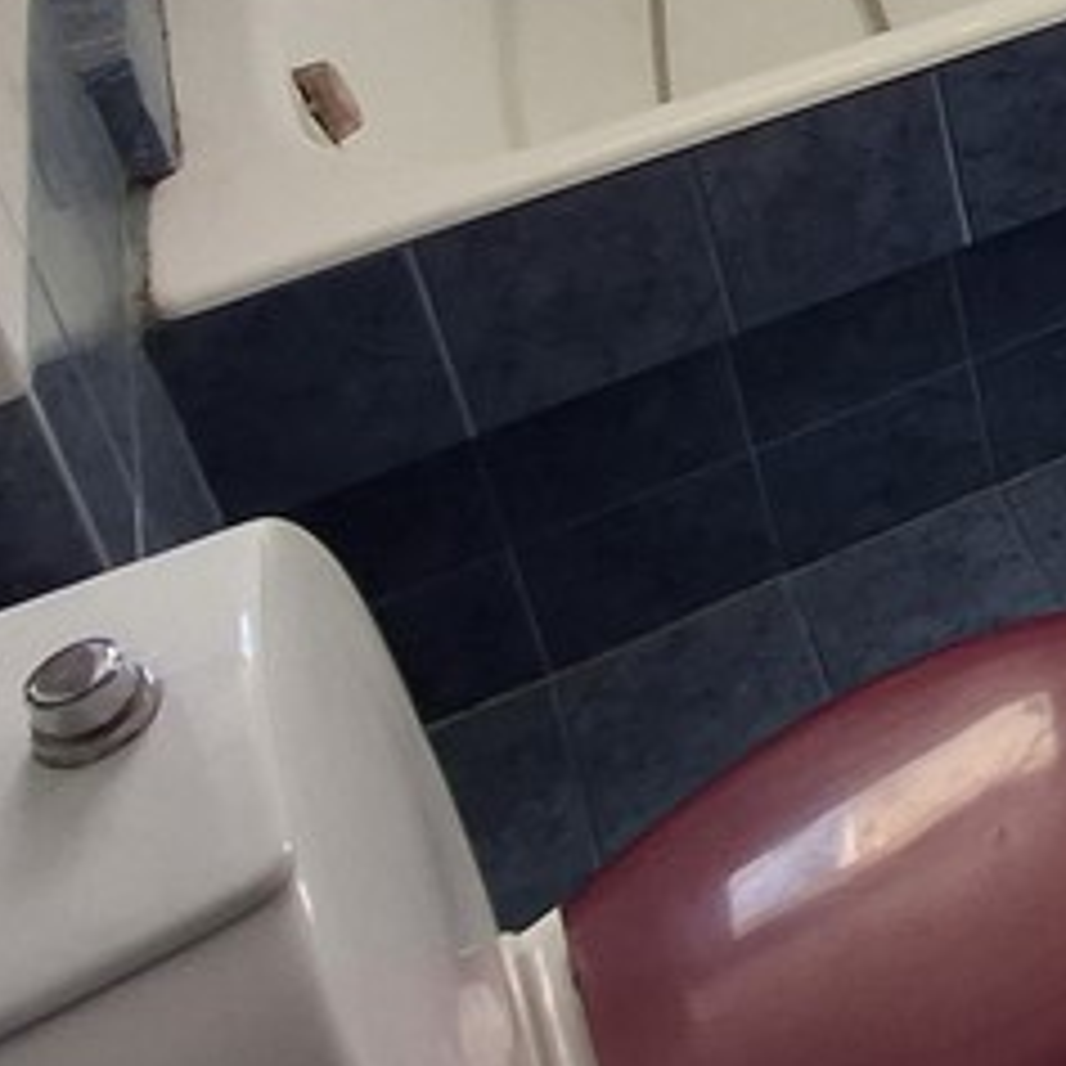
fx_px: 2125
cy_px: -211
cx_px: 1682
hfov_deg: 22.2
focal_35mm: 61
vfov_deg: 25.3
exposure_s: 1/100
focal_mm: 1.64
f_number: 2.2
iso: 40
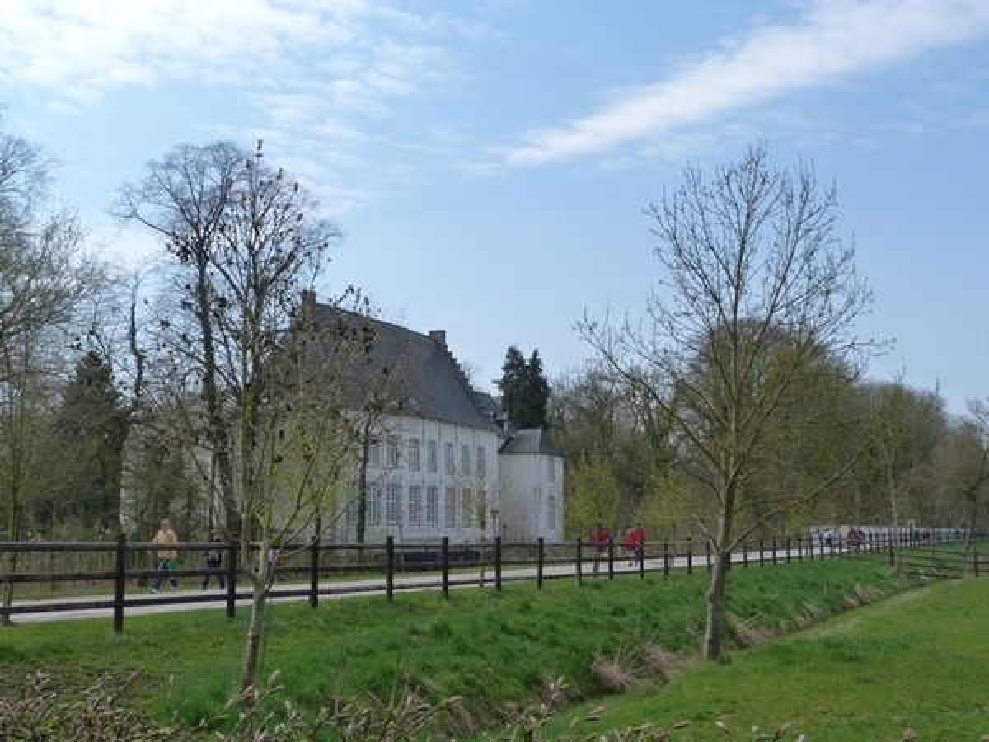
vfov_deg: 36.8
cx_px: 494
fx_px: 1114
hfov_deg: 47.9
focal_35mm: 39
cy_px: 371
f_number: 5.6
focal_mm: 7.1
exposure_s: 1/320
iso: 125
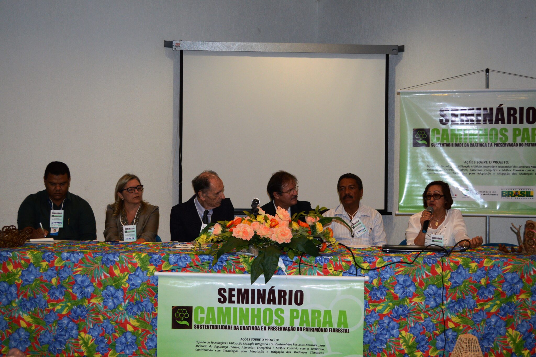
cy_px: 178
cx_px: 268
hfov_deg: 41.1
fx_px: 714
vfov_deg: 28.0
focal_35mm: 48
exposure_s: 1/80
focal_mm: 32
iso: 800
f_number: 4.8
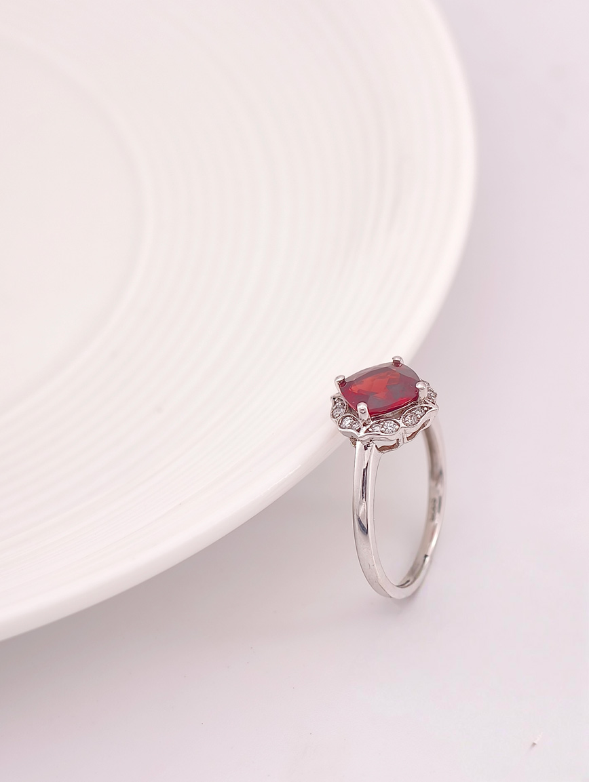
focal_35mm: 130
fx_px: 2942
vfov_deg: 15.1
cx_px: 294
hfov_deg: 11.4
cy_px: 391
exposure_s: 1/200
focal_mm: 22.48
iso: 125
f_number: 2.67
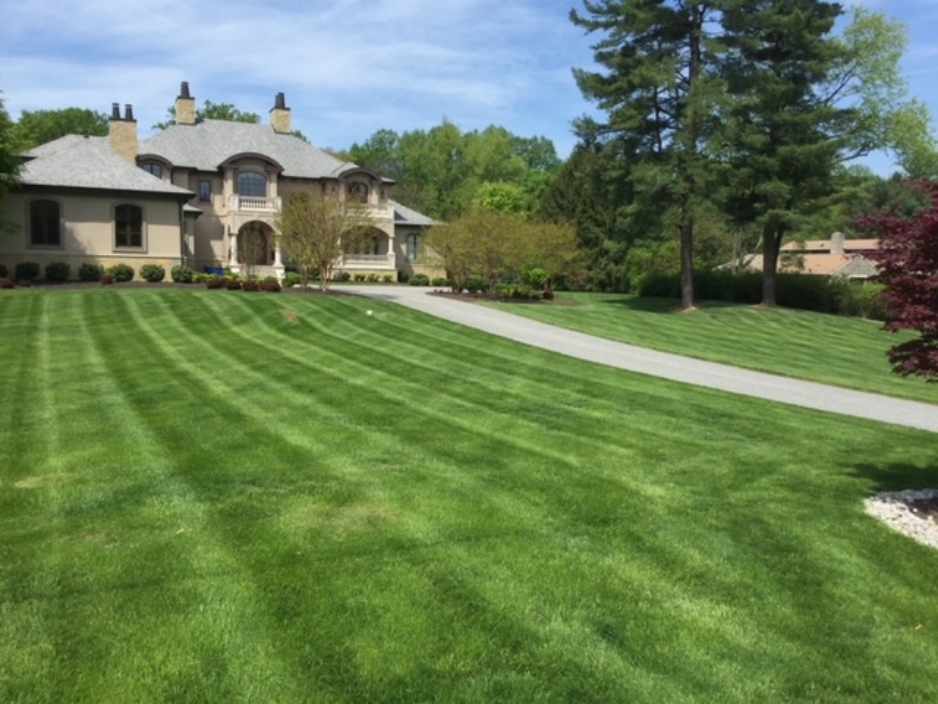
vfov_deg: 48.2
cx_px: 469
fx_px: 786
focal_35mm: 29
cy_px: 352
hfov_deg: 61.7
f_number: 2.2
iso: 32
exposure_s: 1/1883
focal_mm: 4.15
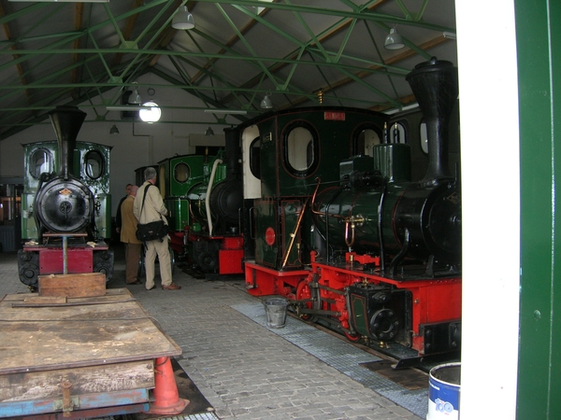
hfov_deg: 54.0
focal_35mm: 34
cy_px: 210
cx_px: 280
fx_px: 551
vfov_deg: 41.8
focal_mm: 5.7
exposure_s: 1/60.1
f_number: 2.9
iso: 76
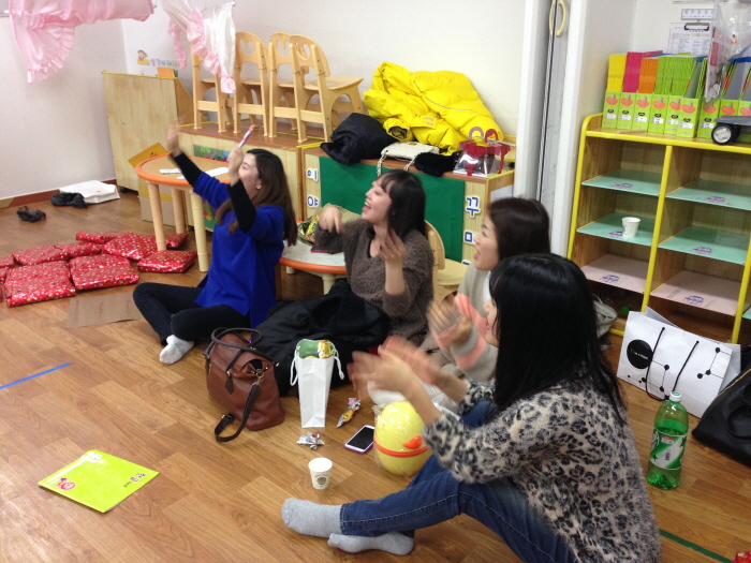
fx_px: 716
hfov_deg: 55.4
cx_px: 376
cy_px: 282
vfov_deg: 42.9
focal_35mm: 33
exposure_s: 1/20
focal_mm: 4.13
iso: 100
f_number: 2.4
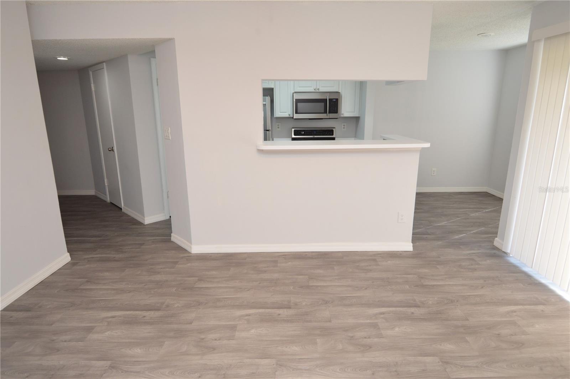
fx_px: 285
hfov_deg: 90.1
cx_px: 285
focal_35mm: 18
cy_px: 190
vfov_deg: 67.3
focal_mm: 12
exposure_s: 1/60
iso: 400
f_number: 4
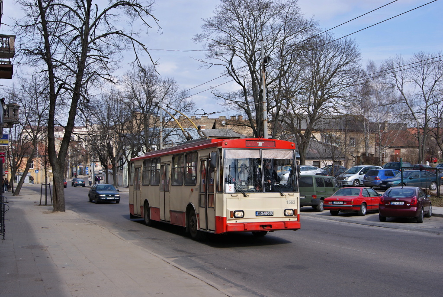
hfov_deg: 46.4
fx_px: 517
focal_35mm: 42
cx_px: 222
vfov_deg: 32.0
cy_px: 148
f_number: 8
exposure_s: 1/250
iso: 100
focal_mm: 28
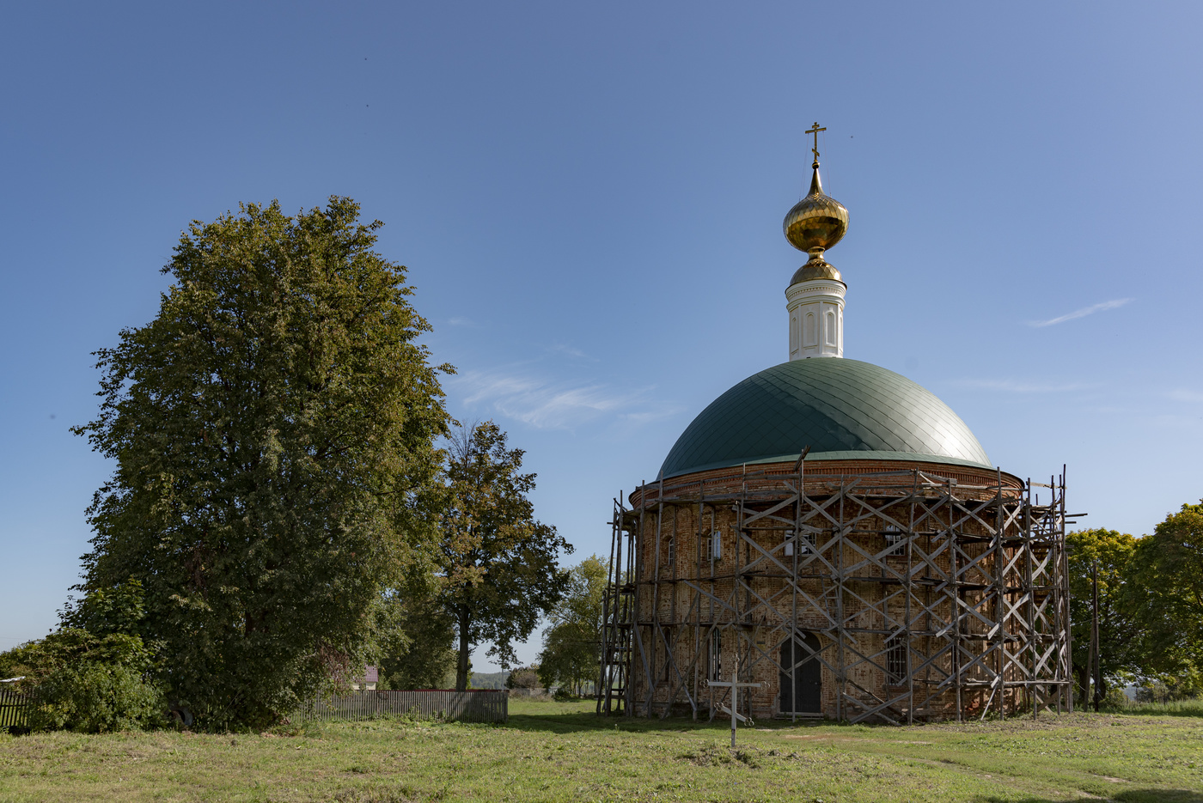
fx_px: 1003
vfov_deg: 43.7
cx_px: 602
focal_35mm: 30
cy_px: 402
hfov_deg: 61.9
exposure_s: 1/640
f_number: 7.1
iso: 200
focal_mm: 30
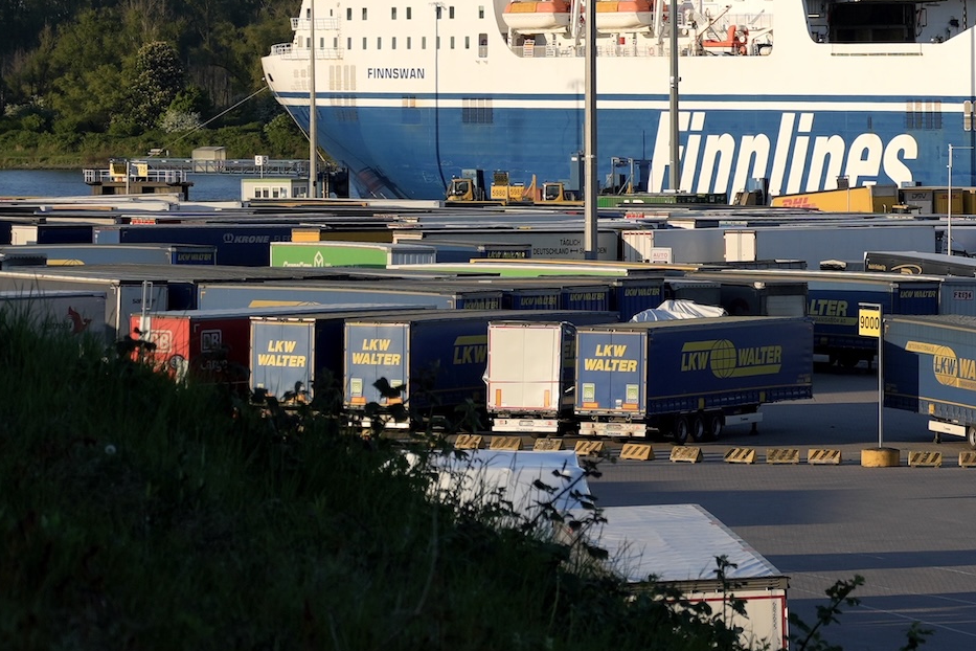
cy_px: -63
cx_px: 1193
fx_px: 4880
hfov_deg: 11.2
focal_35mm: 180
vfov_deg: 7.6
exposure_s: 1/800
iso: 100
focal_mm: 70
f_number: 4
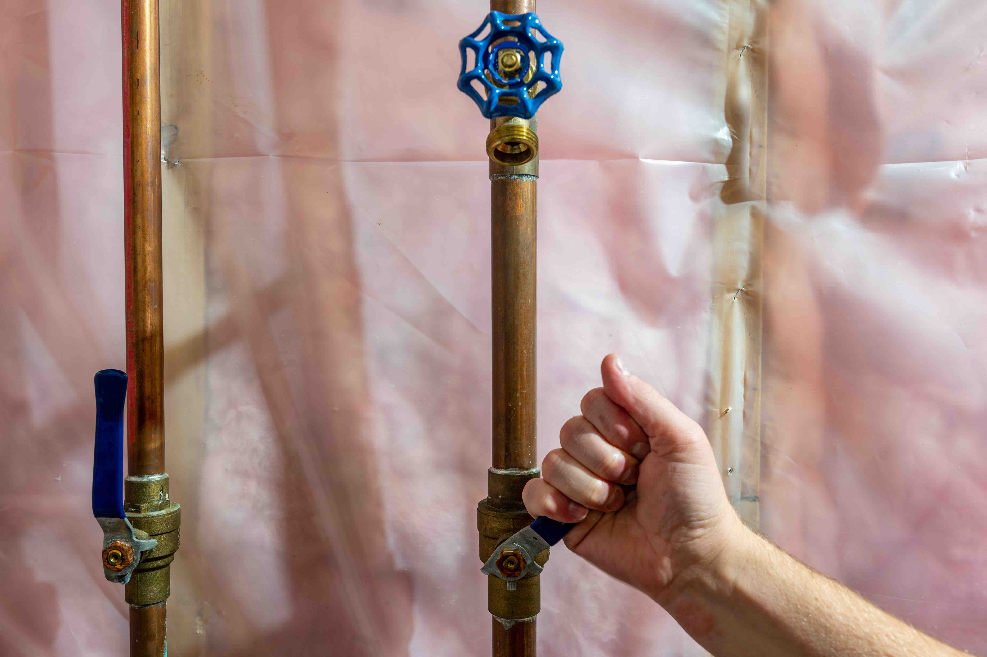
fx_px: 795
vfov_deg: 44.9
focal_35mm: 29
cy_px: 328
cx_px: 494
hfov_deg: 63.7
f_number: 8
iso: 100
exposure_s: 6
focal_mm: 29
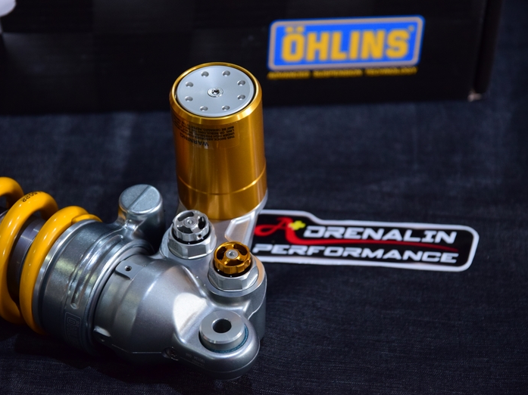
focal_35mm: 116
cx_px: 238
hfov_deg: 17.0
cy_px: 194
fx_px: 1768
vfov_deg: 12.8
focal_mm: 70
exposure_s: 1/25
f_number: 4
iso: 1250
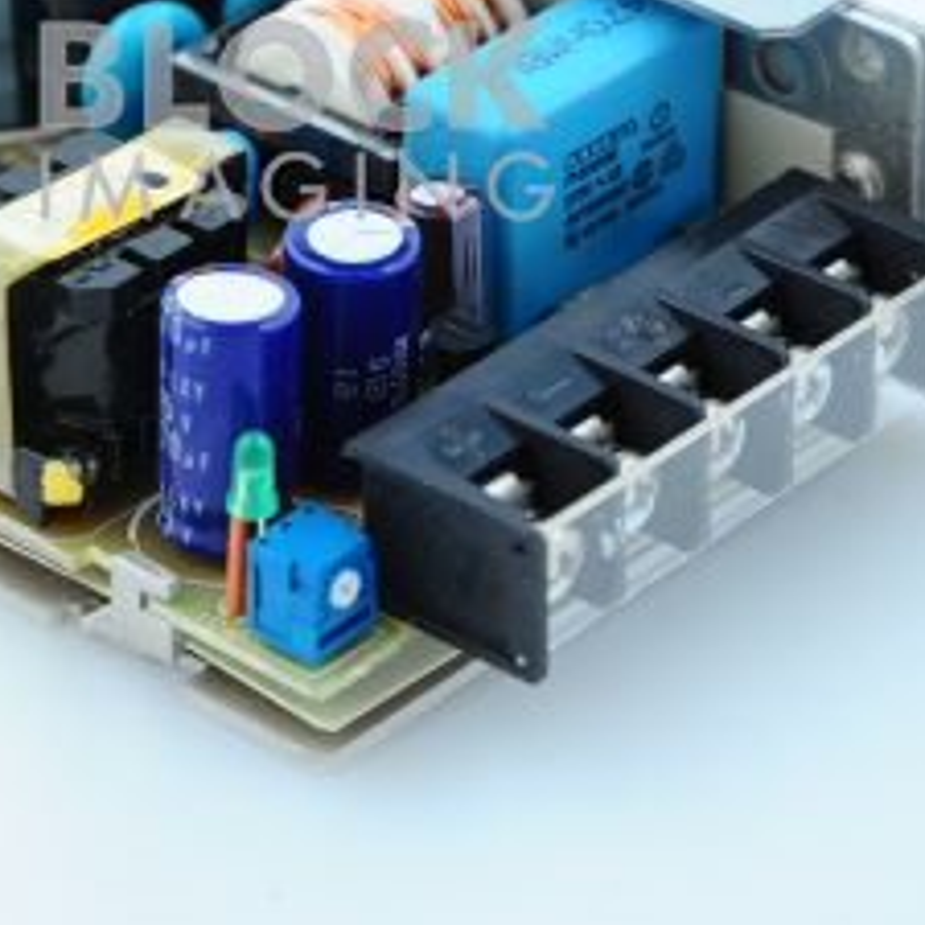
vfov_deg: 7.0
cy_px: 121
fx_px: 7528
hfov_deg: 7.0
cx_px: 144
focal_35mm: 249
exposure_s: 1/100
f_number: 8
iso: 800
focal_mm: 110
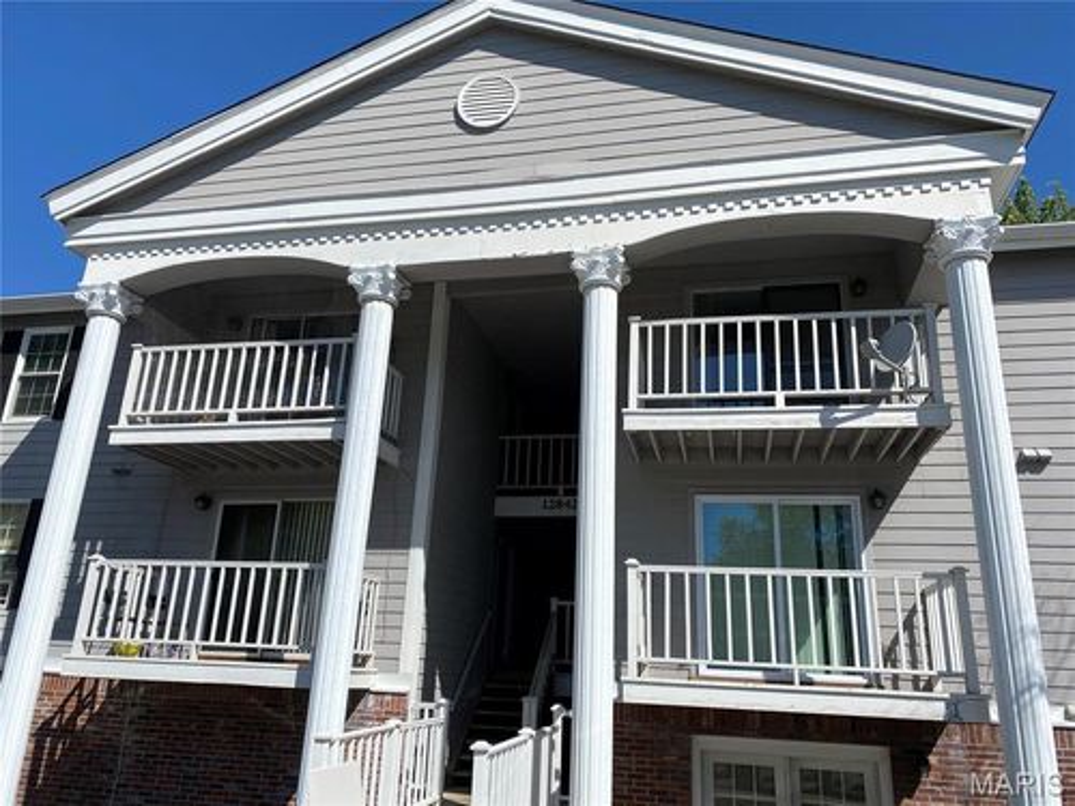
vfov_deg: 53.1
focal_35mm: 26
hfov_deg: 67.3
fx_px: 807
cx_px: 538
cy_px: 403
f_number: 1.8
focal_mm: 4.25
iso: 32
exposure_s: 1/4115
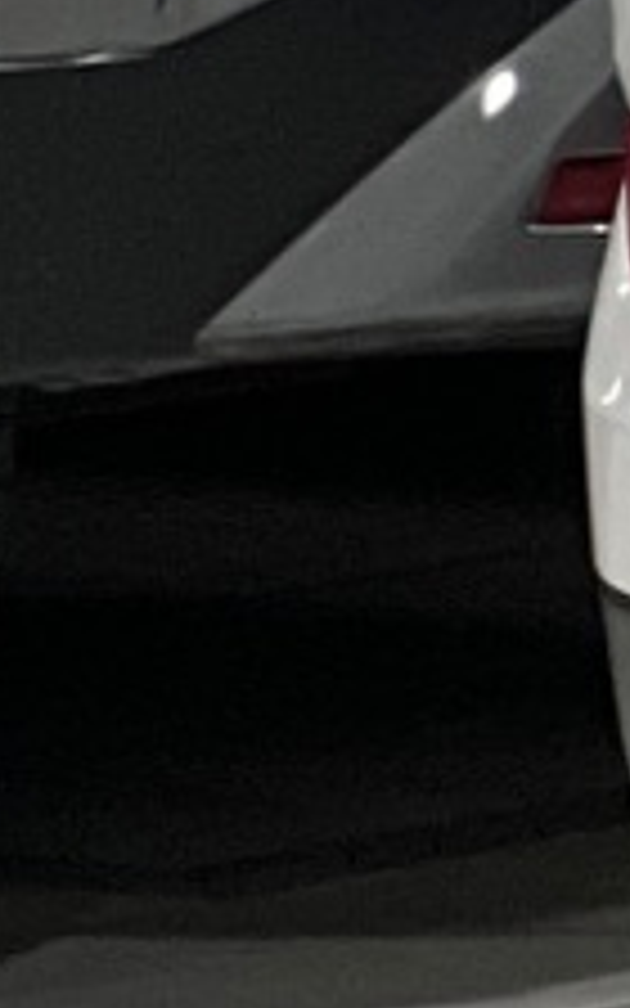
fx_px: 19257
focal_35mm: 701
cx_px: 4041
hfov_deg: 1.8
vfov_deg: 3.0
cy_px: -576
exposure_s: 1/40
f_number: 2.8
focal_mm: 9
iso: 320
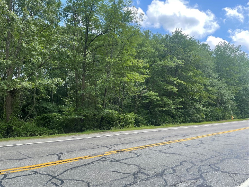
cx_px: 124
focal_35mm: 26
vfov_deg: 53.1
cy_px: 94
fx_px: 187
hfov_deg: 67.3
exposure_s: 1/812
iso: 32
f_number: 1.6
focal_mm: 4.2
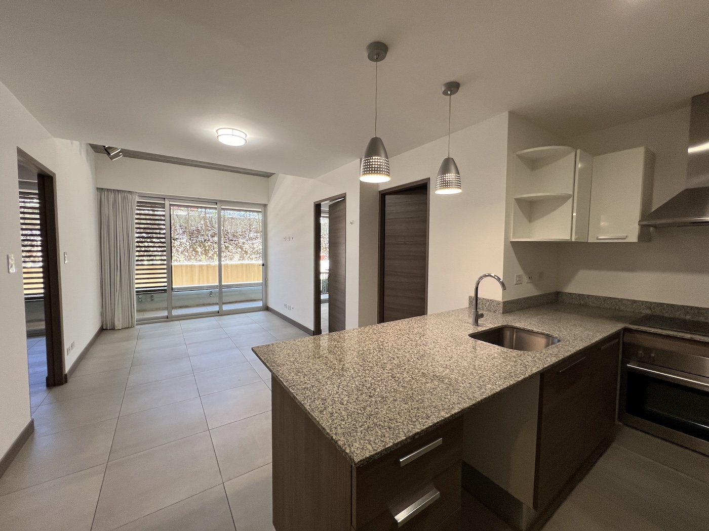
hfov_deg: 106.2
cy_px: 266
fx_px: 266
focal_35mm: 13
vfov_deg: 89.9
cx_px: 354
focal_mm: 1.57
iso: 125
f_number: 1.8
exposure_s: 1/60
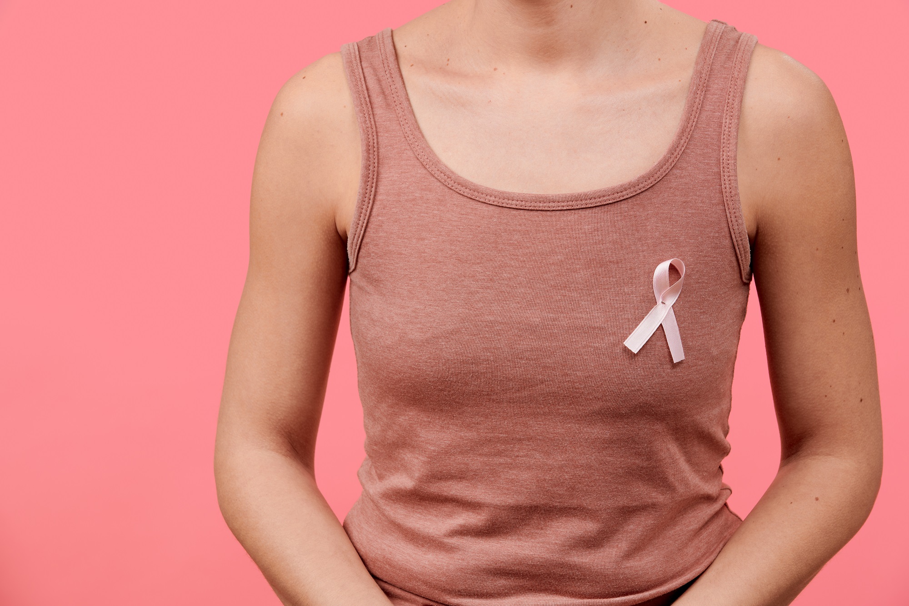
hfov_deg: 15.2
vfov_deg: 10.2
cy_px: 303
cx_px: 454
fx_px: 3408
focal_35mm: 135
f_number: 13
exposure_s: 1/160
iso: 100
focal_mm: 135
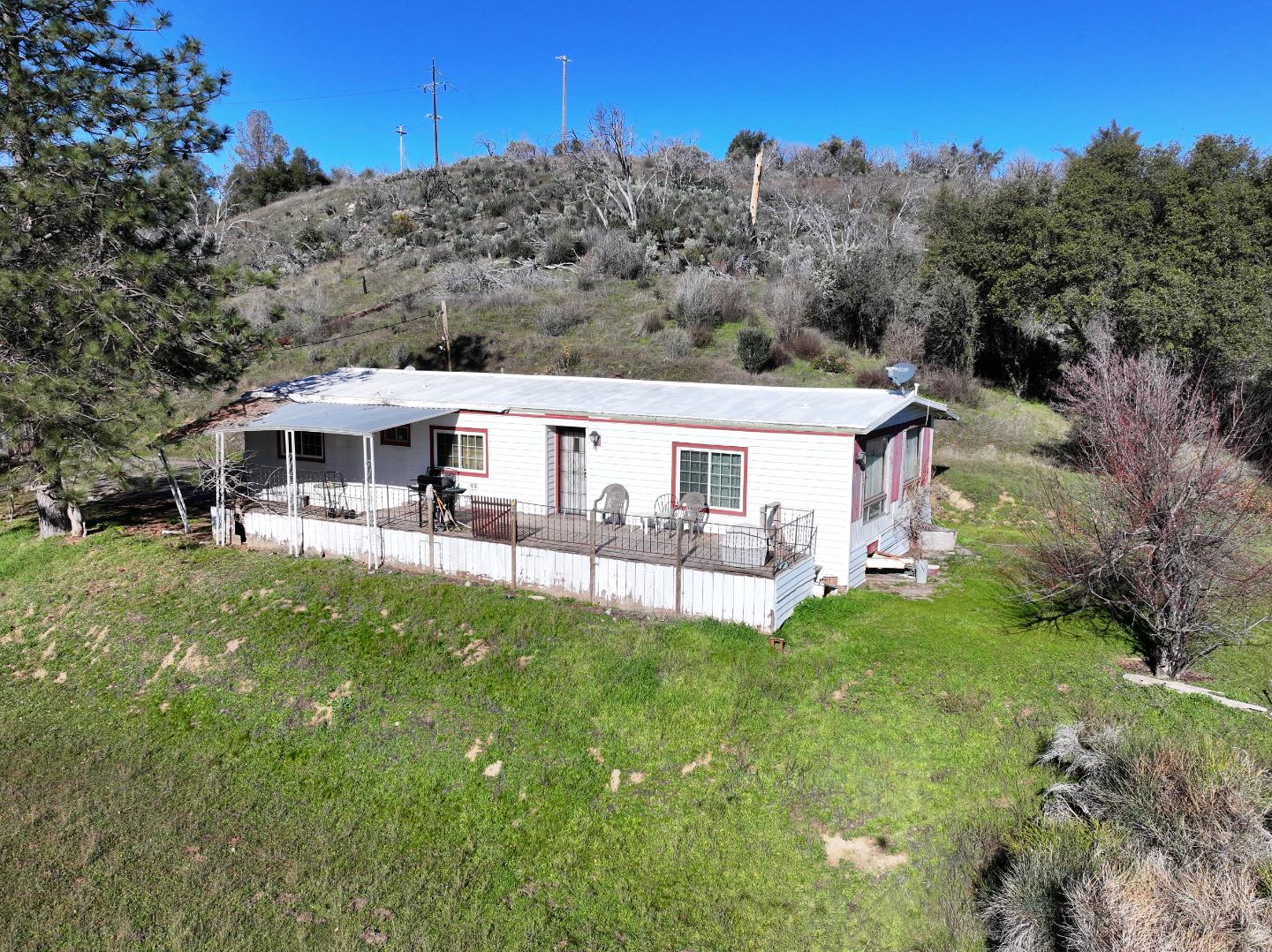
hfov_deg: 69.4
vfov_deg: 54.8
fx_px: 918
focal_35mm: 25
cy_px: 492
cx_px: 634
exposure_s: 1/3200
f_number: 2.8
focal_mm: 12.29
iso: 170
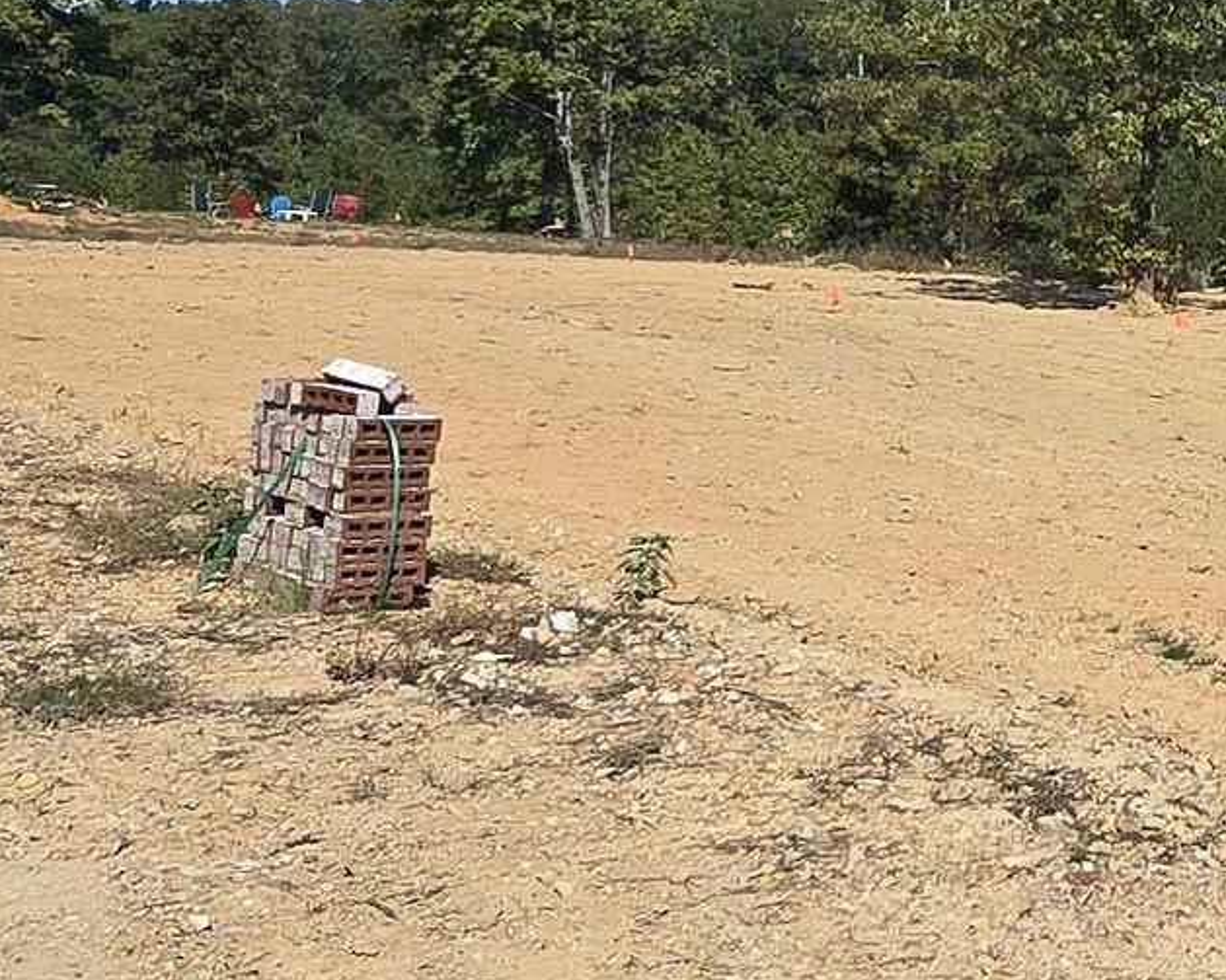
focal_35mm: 62
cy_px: 175
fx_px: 2249
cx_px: 1633
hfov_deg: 25.7
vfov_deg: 24.2
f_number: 2.2
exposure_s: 1/3667
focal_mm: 2.2
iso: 50
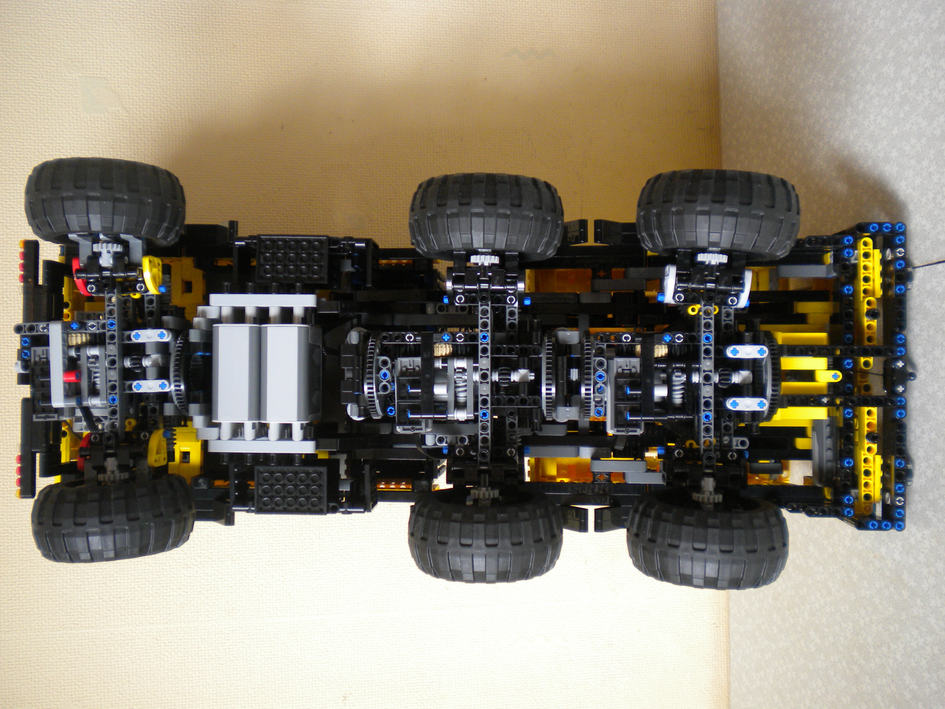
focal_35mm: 35
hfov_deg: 52.6
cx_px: 472
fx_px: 955
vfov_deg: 40.7
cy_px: 354
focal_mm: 6.3
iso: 172
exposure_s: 1/61.5
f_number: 3.1
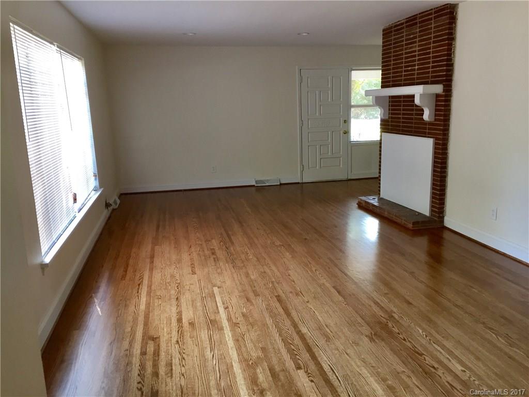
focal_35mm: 29
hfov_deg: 61.7
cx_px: 264
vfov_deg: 48.2
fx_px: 443
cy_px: 198
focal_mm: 4.15
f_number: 2.2
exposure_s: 1/30
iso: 80
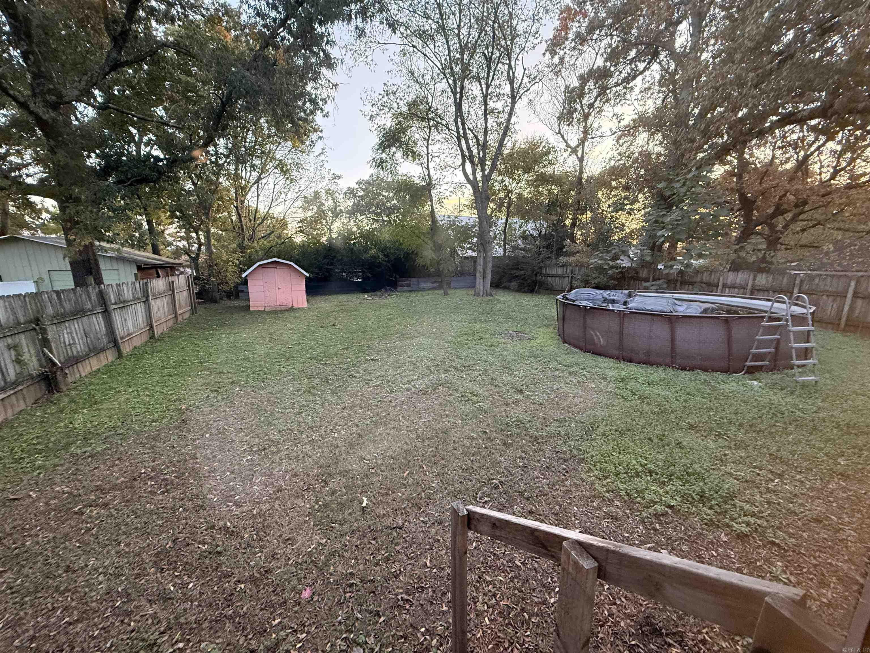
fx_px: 352
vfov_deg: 85.7
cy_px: 326
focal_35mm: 14
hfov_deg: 102.1
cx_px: 435
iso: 500
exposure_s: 1/60
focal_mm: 2.22
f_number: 2.2
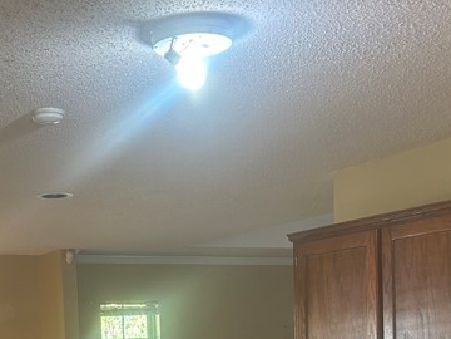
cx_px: 84
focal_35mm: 74
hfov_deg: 25.8
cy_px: 429
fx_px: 964
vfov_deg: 18.6
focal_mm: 5.7
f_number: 1.5
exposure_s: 1/60
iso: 100
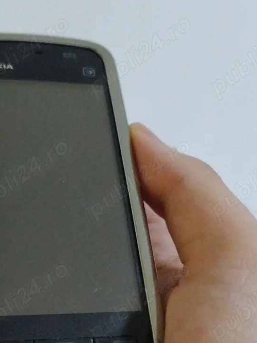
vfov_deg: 42.8
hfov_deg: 31.9
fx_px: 436
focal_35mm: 44
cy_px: 197
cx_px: 49
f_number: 1.8
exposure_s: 1/33.3
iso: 2584
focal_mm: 5.56
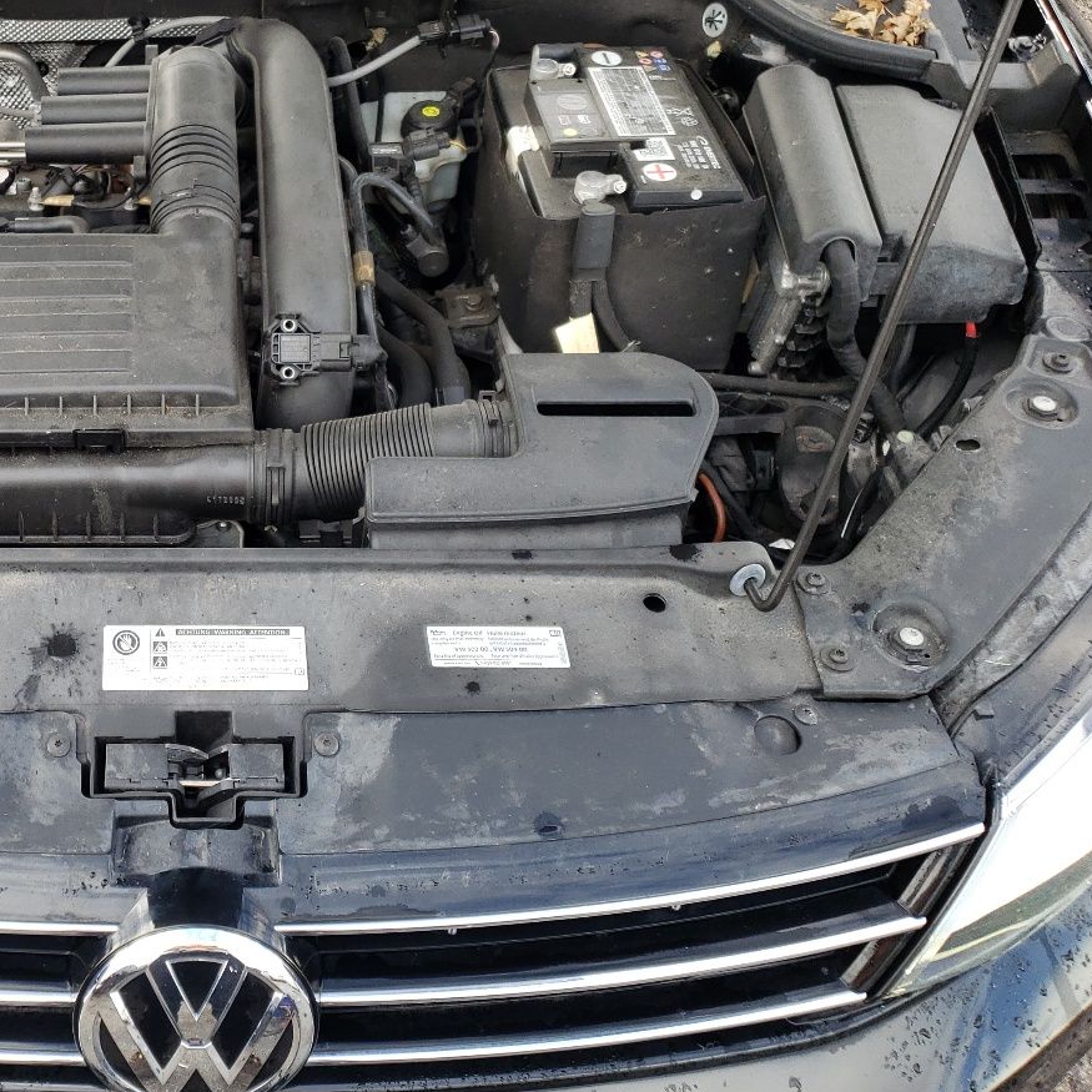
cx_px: 180
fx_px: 1499
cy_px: 488
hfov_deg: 38.2
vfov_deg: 40.0
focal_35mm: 42
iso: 50
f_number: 1.5
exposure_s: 1/250
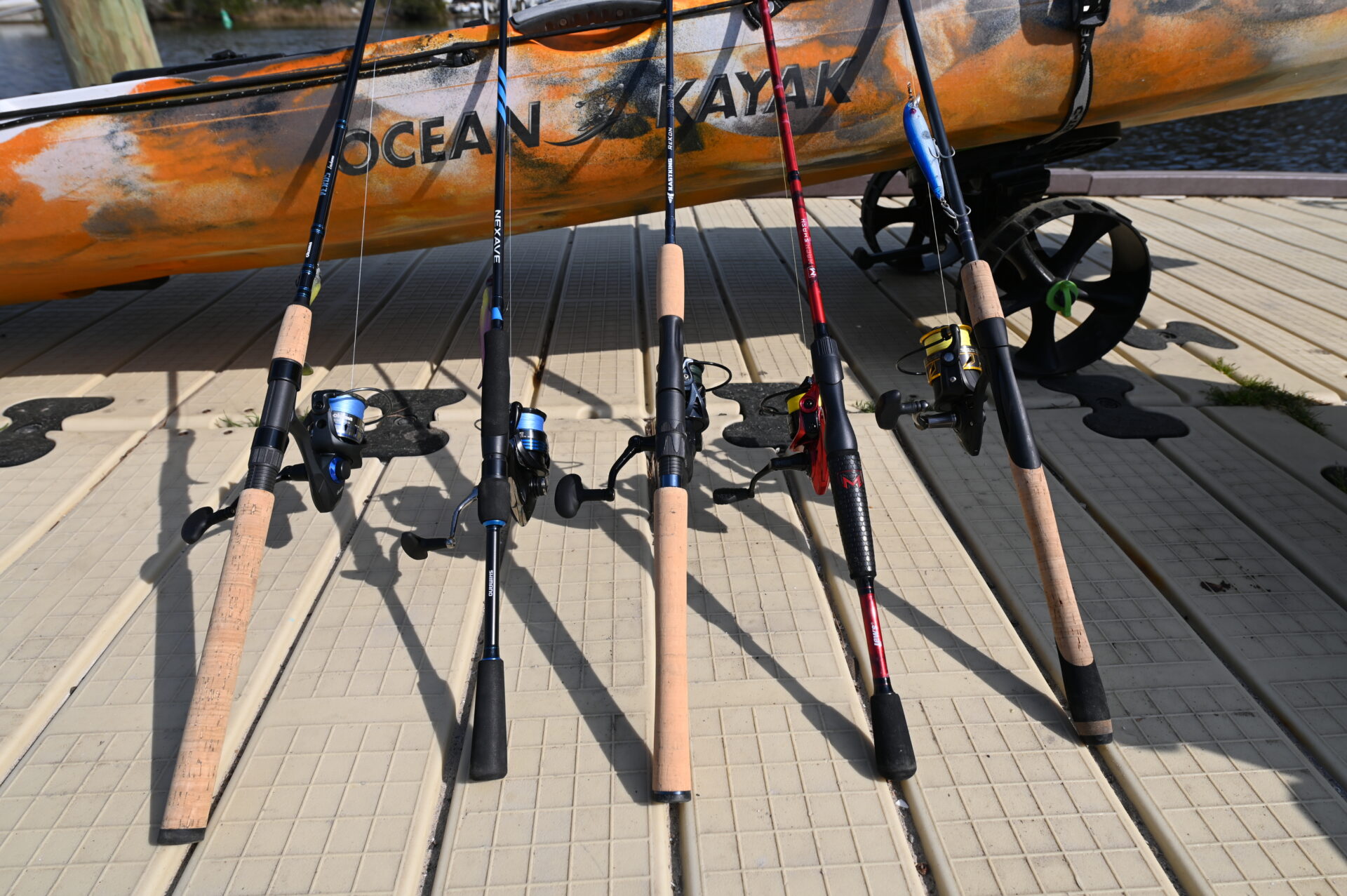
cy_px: 448
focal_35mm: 20
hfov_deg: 84.0
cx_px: 674
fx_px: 748
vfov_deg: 61.8
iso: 100
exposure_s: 1/500
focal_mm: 20
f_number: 8
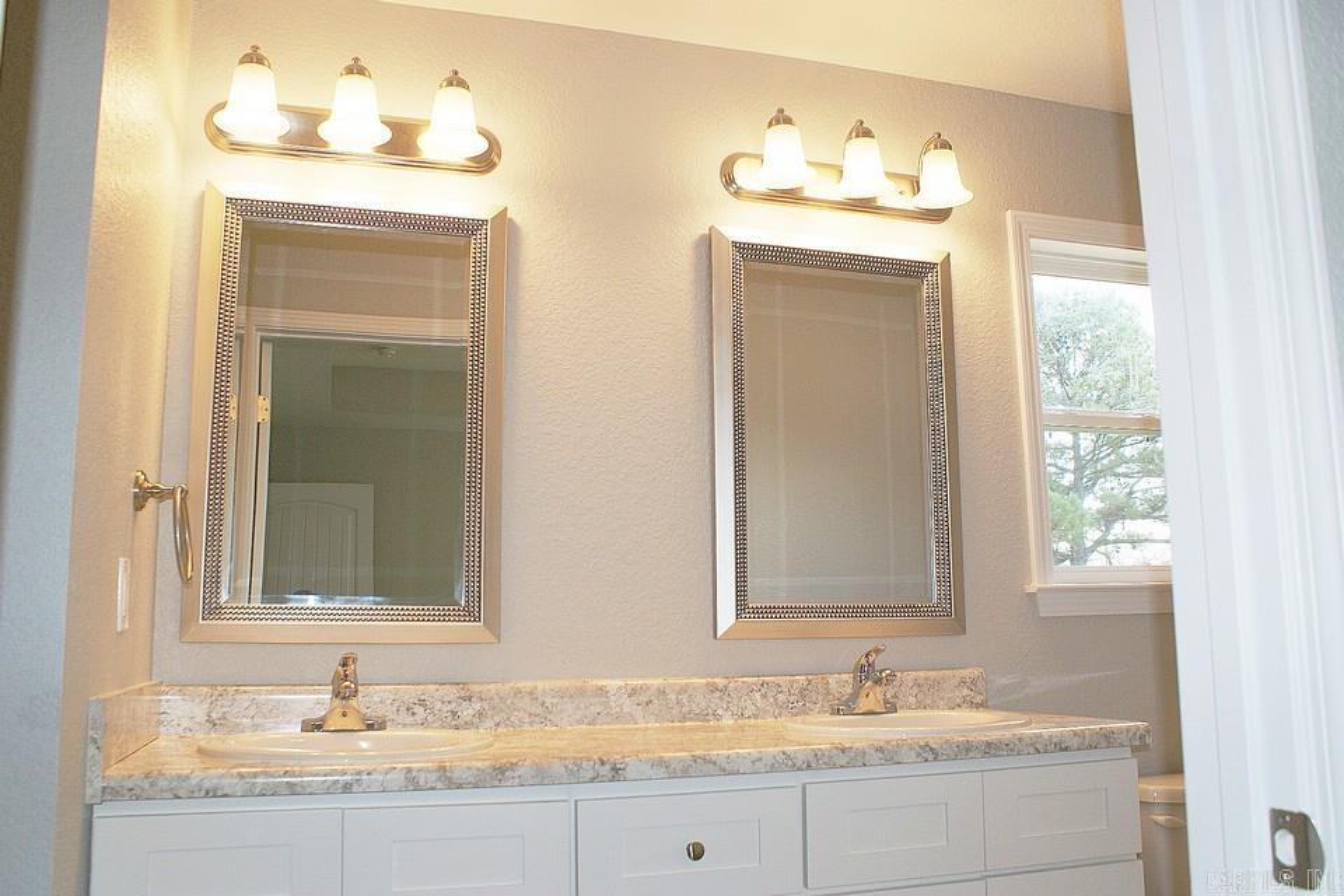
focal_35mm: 30
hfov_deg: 61.9
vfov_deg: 43.6
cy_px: 448
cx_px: 672
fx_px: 1120
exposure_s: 1/80
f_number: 5.6
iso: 125
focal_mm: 20
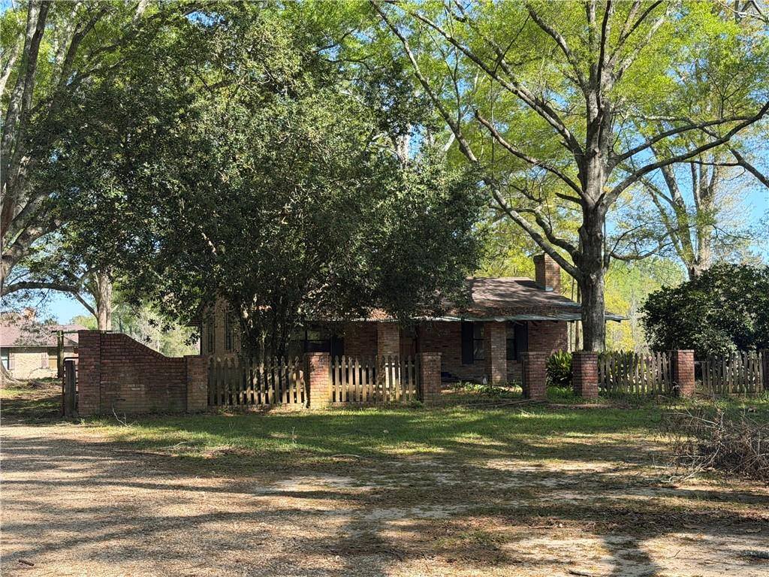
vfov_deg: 30.3
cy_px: 288
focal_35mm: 48
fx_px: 1066
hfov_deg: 39.7
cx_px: 384
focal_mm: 6.76
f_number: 1.78
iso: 64
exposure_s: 1/846
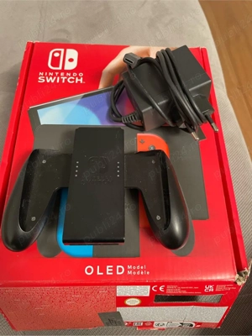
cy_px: 168
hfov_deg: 53.1
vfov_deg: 67.3
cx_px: 126
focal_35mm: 26
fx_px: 252
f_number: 1.6
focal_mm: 4.2
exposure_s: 1/50
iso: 320
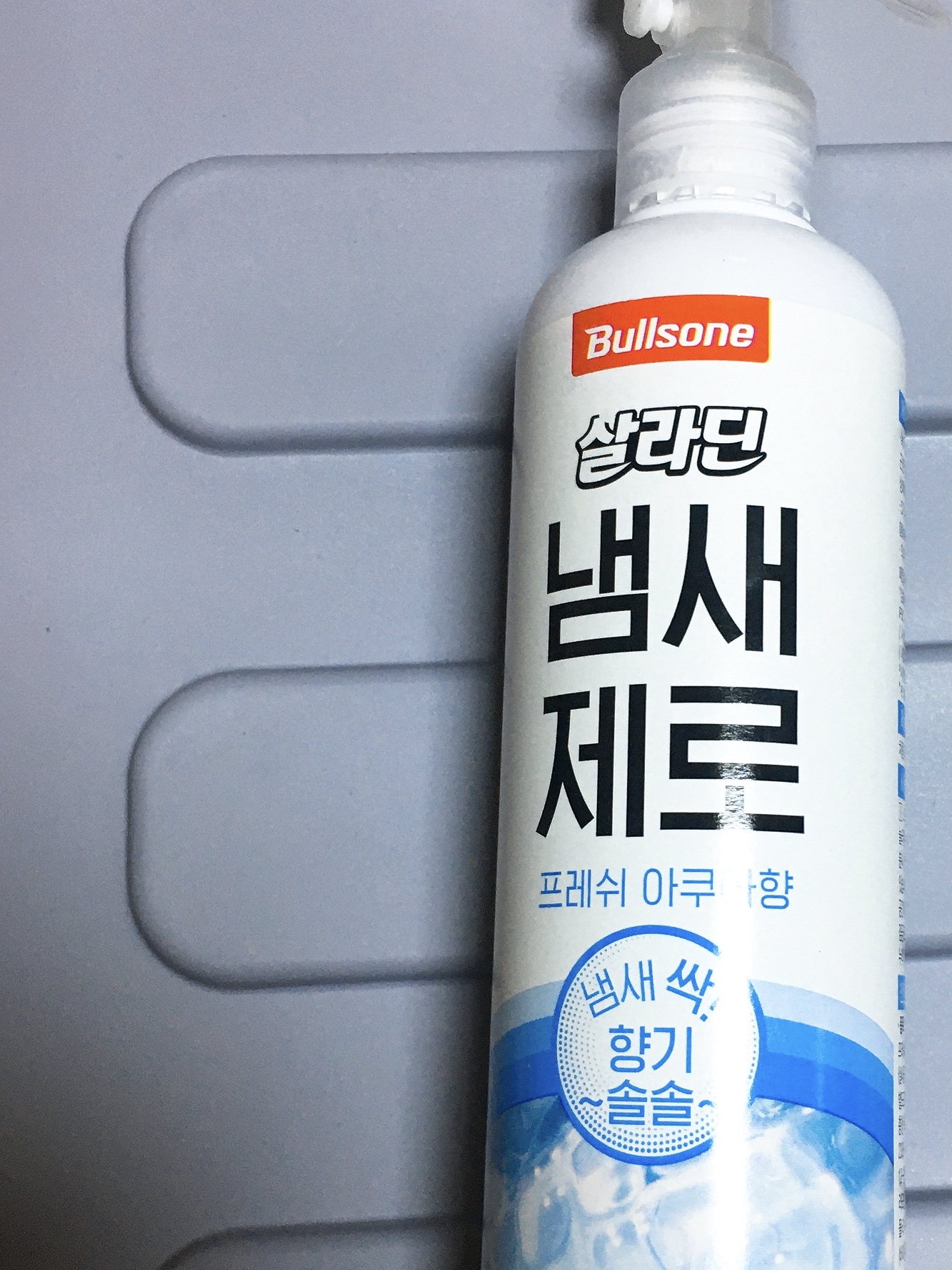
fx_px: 1723
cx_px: 707
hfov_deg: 30.4
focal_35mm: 47
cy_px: 736
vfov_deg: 40.3
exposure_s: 1/30
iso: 80
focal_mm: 4.15
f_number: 2.2
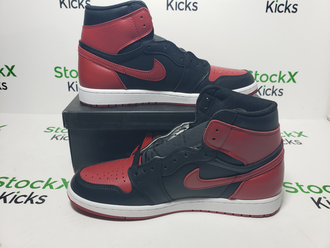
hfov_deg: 67.3
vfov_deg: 53.1
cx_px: 165
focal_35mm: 26
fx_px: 248
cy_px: 124
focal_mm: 4.3
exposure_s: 1/119
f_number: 2.4
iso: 50
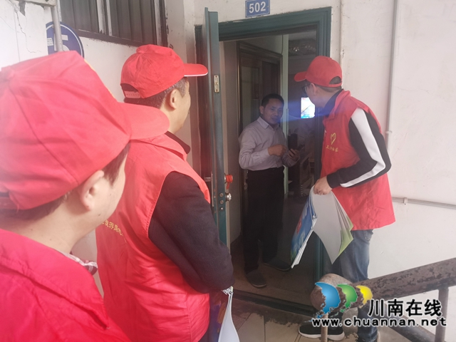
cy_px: 171
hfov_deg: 65.3
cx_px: 228
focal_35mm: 27
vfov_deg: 51.4
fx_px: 356
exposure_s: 1/50
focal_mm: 5.56
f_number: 1.6
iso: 320
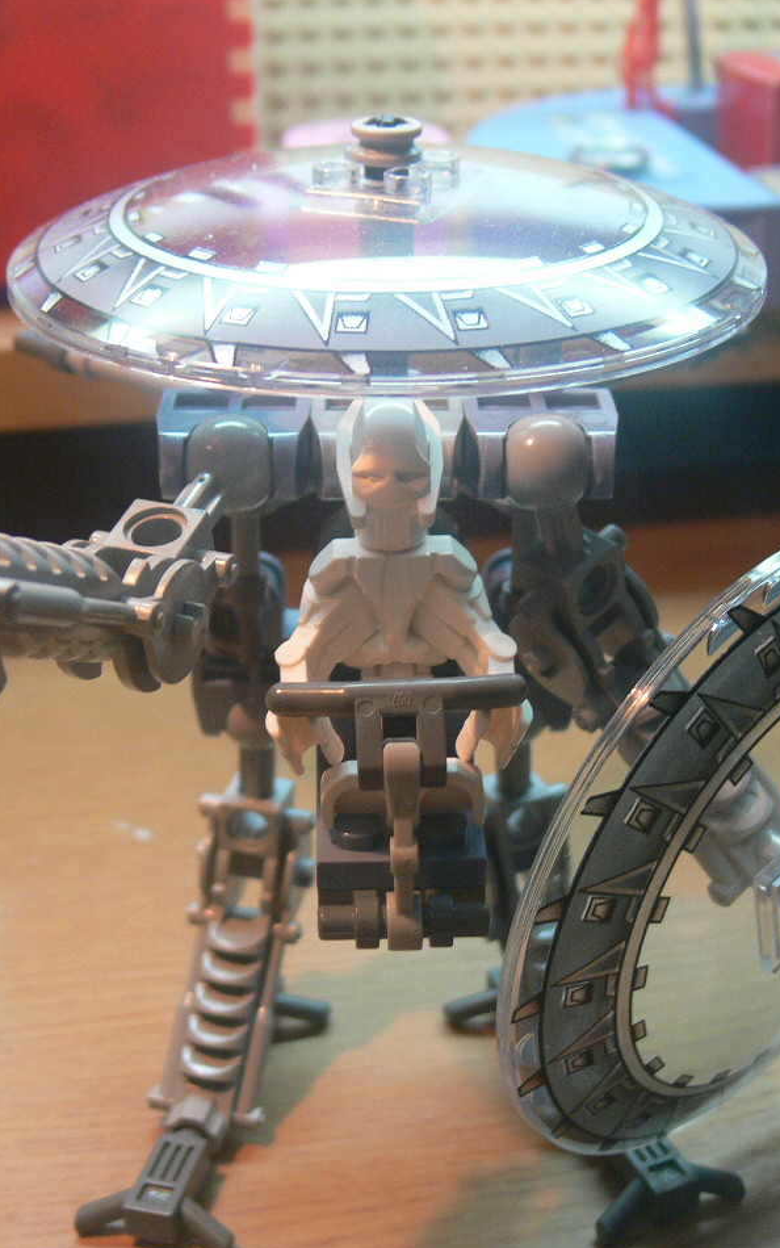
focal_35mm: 50
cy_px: 624
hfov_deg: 25.8
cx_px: 394
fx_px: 1700
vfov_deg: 40.3
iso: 125
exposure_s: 1/30
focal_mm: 7.4
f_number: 2.8
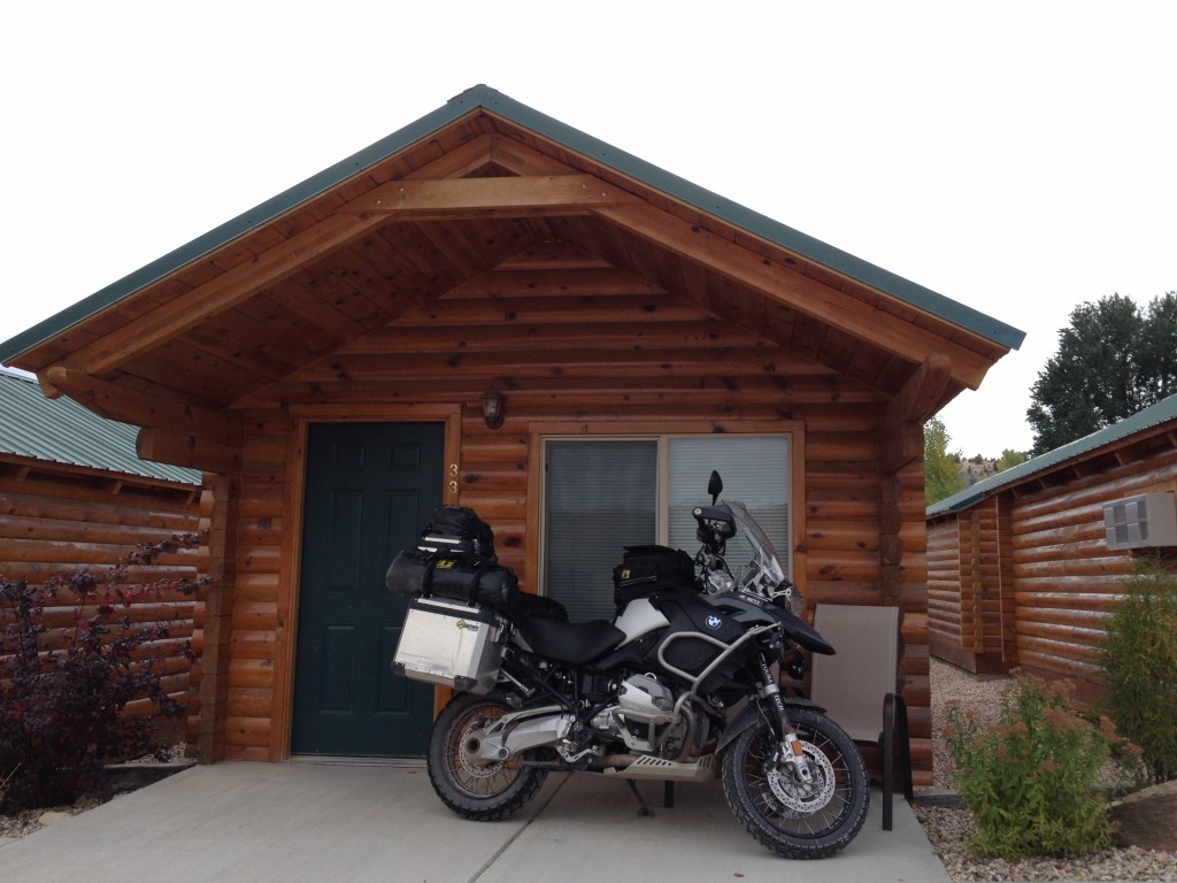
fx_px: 1190
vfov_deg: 40.7
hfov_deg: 52.6
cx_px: 588
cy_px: 442
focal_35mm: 35
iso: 50
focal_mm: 4.28
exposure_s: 1/415
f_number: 2.4
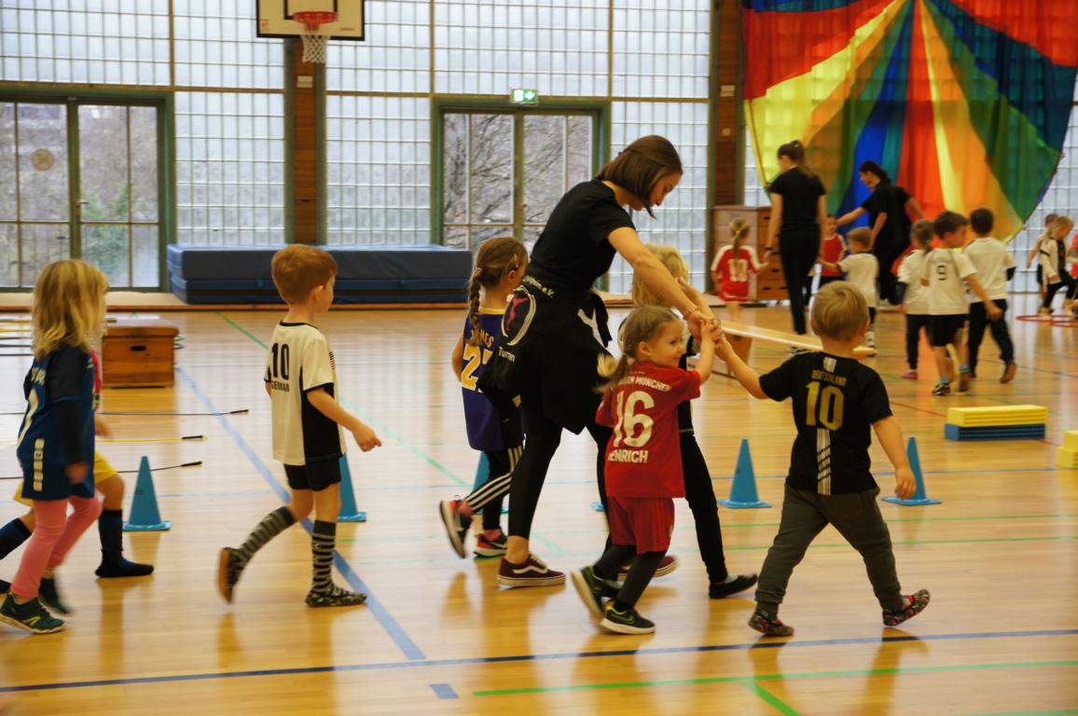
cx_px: 539
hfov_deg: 29.9
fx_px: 2019
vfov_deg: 20.1
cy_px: 358
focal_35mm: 68
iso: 500
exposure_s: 1/80
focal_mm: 45
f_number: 4
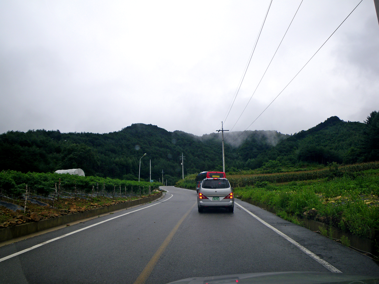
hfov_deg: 63.4
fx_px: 307
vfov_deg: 49.7
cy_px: 142
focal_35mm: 28
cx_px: 190
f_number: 4.2
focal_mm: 5
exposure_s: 1/160
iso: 50
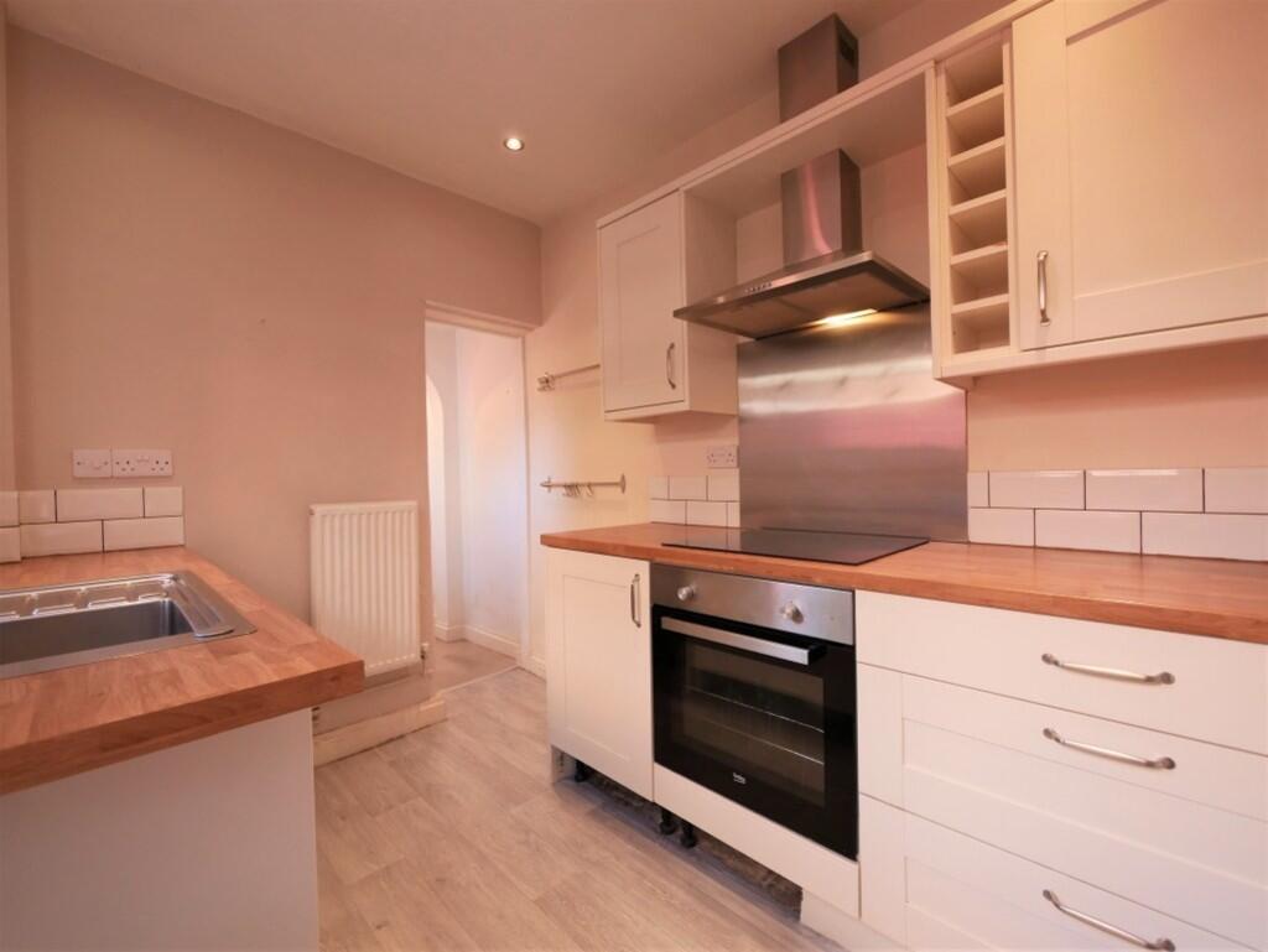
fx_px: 513
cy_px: 476
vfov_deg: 85.7
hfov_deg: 102.0
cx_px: 634
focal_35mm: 14
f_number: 4
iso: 640
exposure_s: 1/60
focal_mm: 7
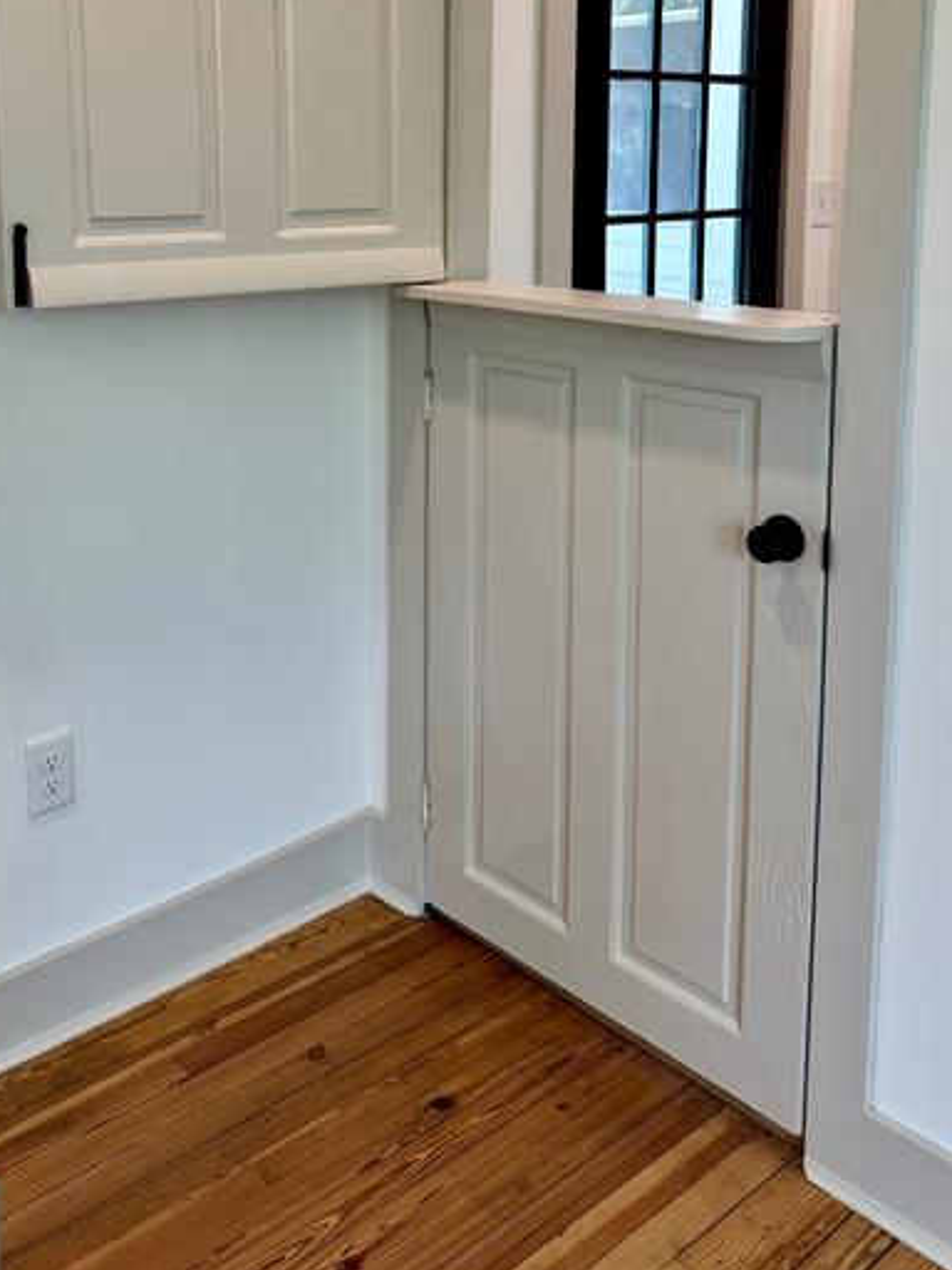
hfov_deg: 39.6
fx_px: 1320
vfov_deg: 49.4
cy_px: 327
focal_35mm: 36
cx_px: 404
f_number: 1.78
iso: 100
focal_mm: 6.76
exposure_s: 1/120
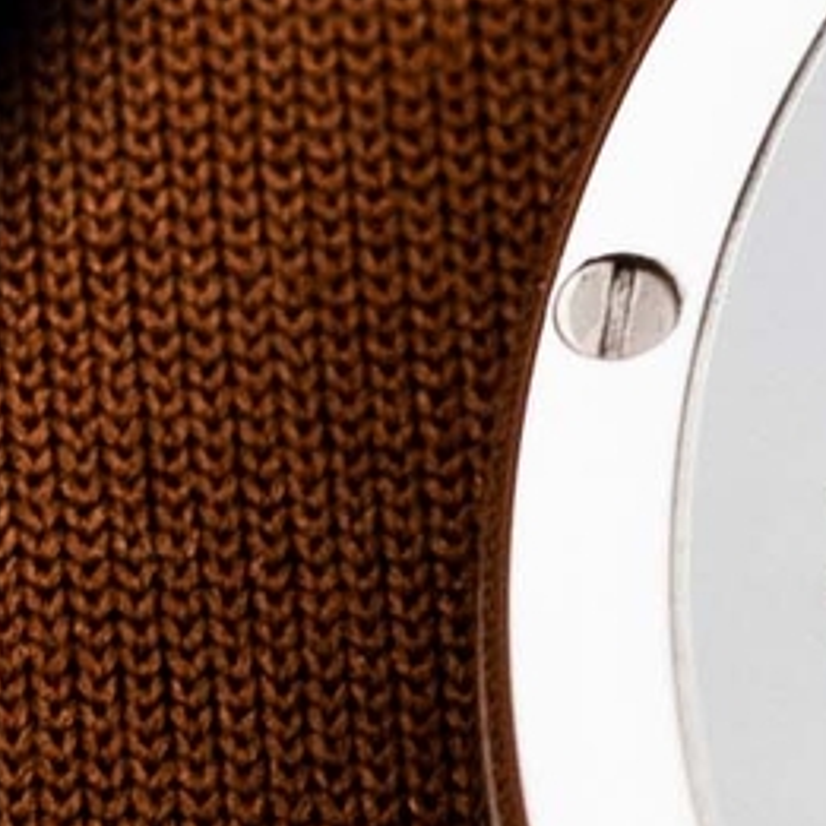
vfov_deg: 1.9
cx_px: 1855
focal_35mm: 900
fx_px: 24297
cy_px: 432
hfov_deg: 1.9
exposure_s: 1/20
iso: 500
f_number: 8
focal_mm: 90
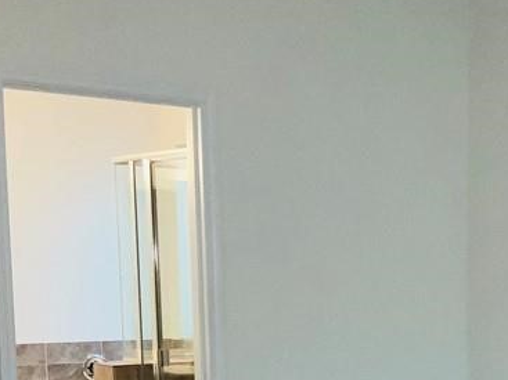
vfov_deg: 17.4
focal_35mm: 81
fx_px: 1188
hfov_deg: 22.9
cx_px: 537
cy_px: 446
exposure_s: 1/60
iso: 100
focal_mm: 3
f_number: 1.8
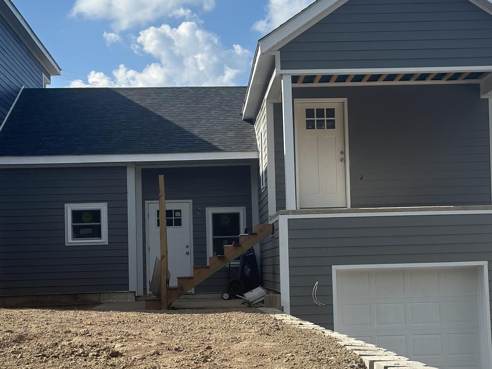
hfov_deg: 26.3
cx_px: 279
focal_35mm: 74
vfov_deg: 19.9
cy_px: 210
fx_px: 1052
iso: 100
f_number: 1.78
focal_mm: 6.86
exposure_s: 1/5000
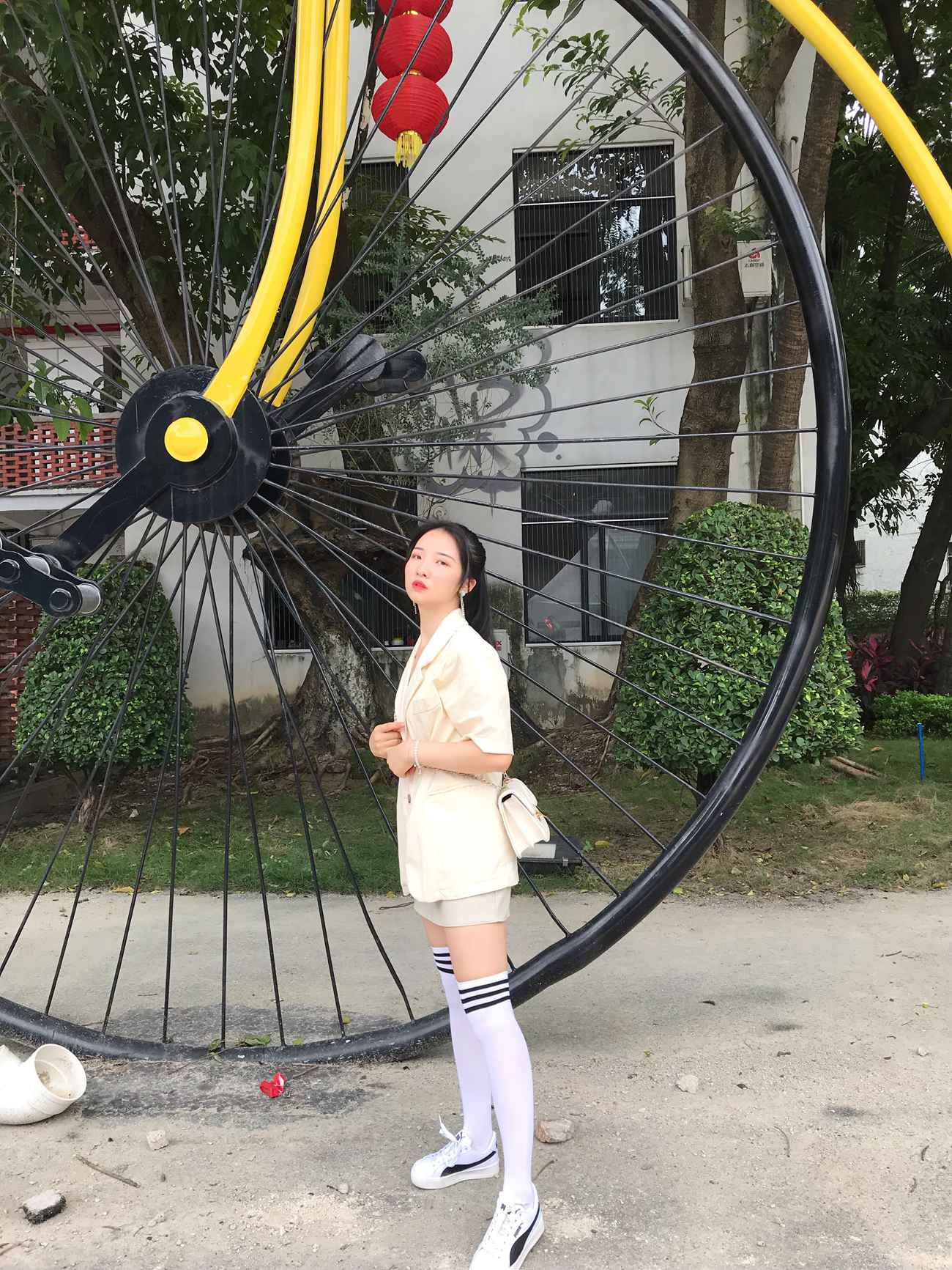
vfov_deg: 63.4
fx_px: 1027
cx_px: 476
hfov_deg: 49.8
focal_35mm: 28
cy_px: 635
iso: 20
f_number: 1.8
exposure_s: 1/488
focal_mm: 3.99
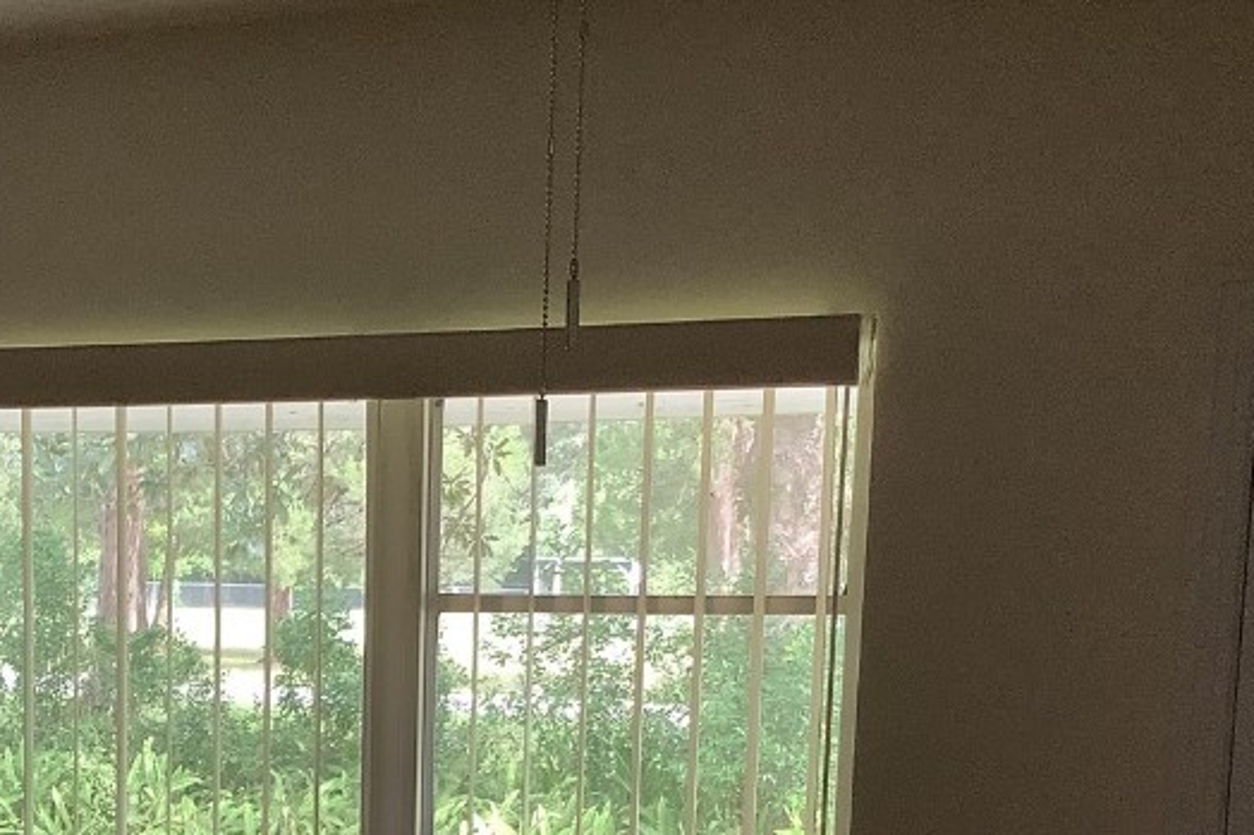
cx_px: 199
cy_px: 912
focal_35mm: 63
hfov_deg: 30.9
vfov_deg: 20.6
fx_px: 2194
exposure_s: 1/100
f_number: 2.4
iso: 64
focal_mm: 3.3
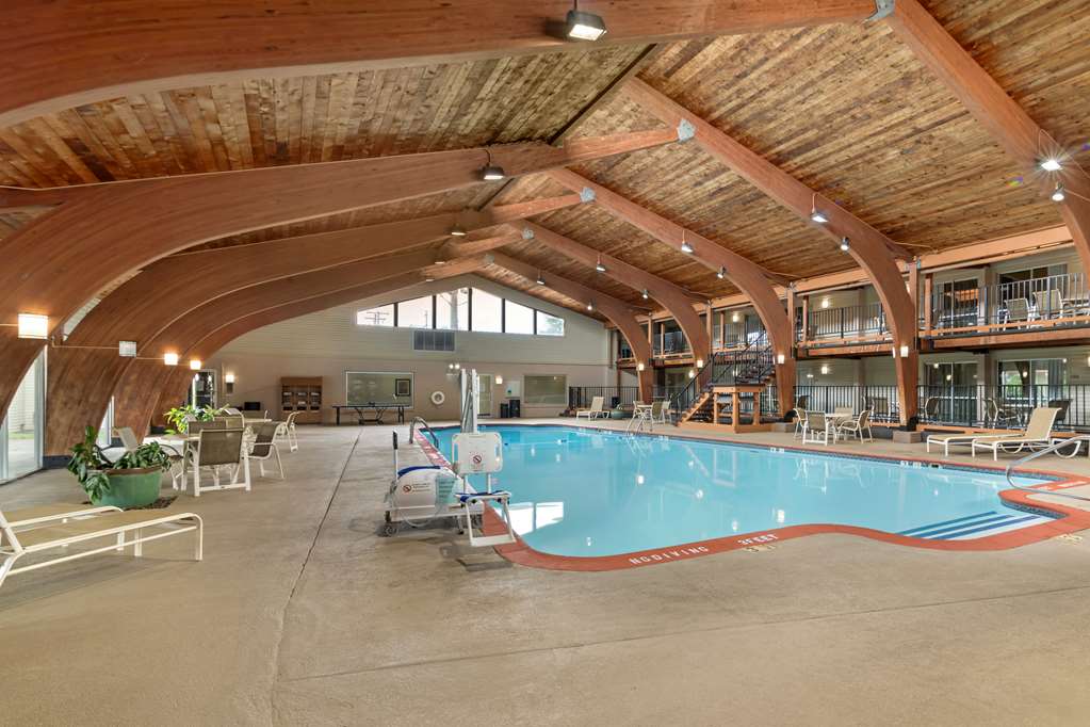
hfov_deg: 96.7
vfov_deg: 73.7
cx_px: 545
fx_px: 484
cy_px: 364
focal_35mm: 16
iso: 100
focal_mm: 16
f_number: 9
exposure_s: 1/5
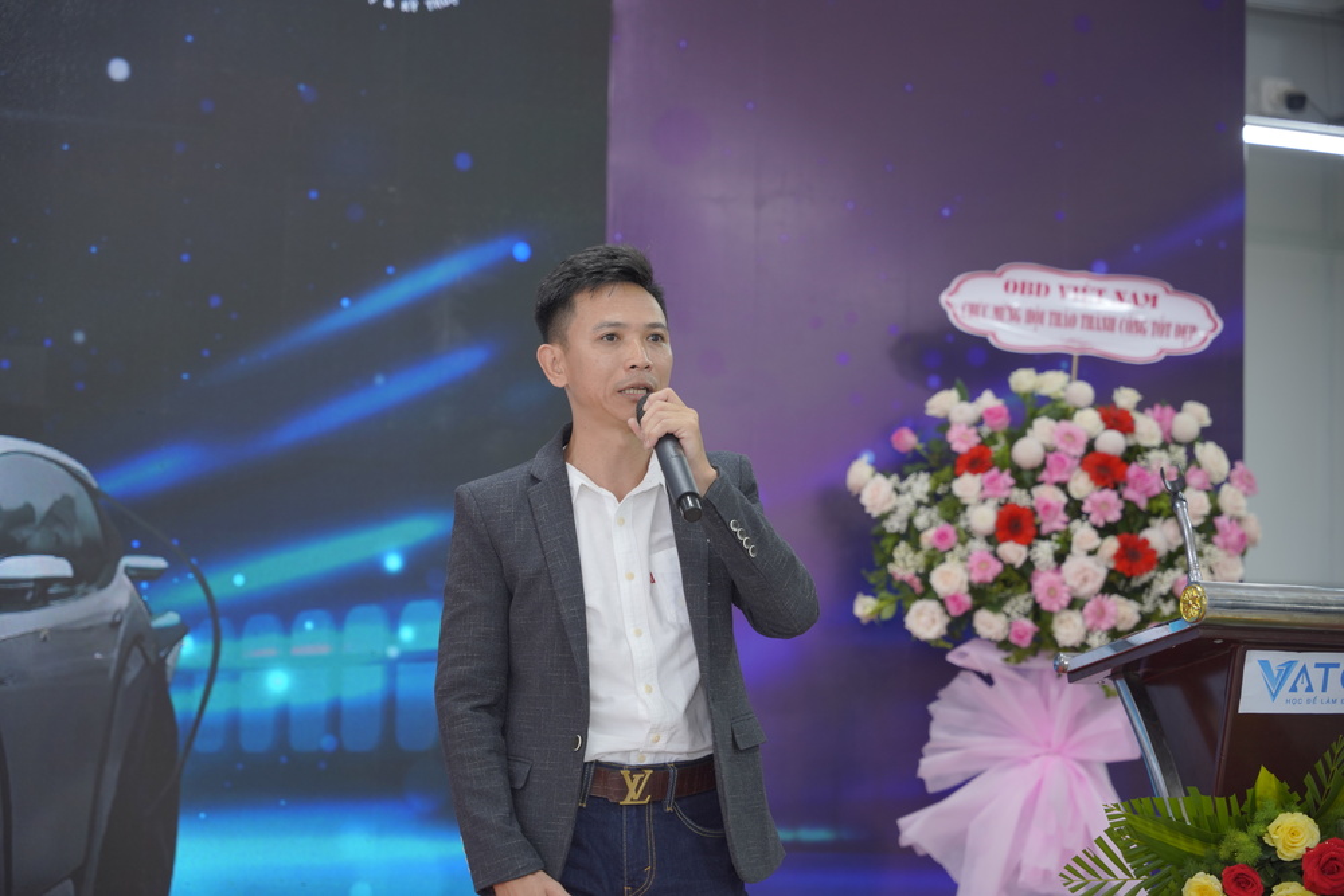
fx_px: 2614
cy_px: 448
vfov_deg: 19.5
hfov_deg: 28.8
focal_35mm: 70
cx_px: 672
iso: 500
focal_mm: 70
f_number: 2.8
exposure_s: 1/160
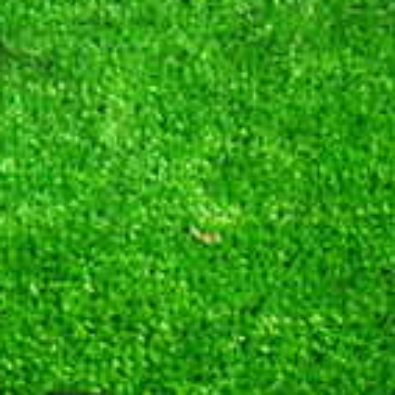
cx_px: -270
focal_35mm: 112
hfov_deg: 14.1
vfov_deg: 14.8
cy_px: 540
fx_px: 1446
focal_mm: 5.4
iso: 800
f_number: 2.3
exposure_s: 1/25
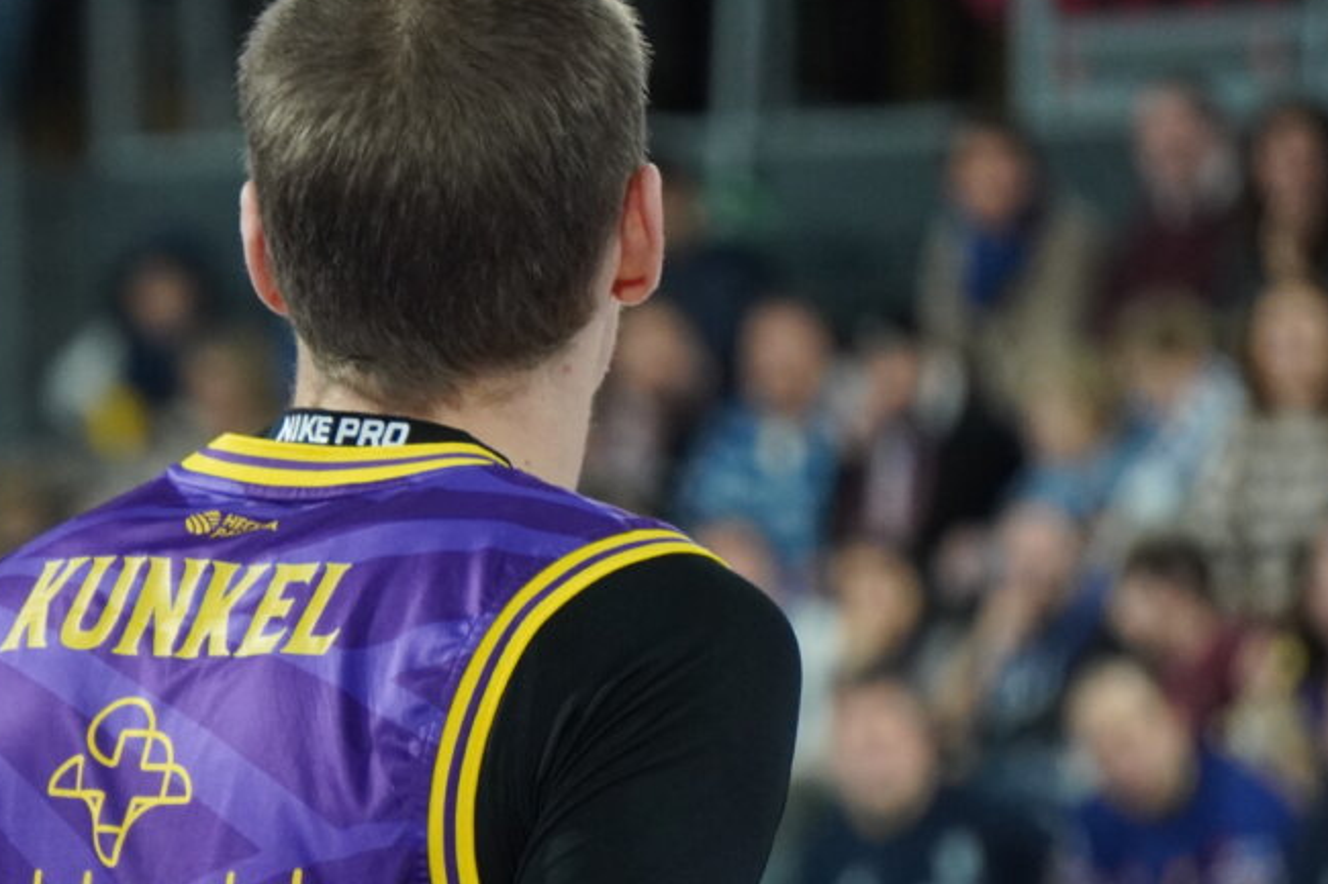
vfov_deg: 2.3
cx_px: 296
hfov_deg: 3.5
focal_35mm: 585
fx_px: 21573
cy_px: 644
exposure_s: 1/320
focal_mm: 198
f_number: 6.3
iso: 2000
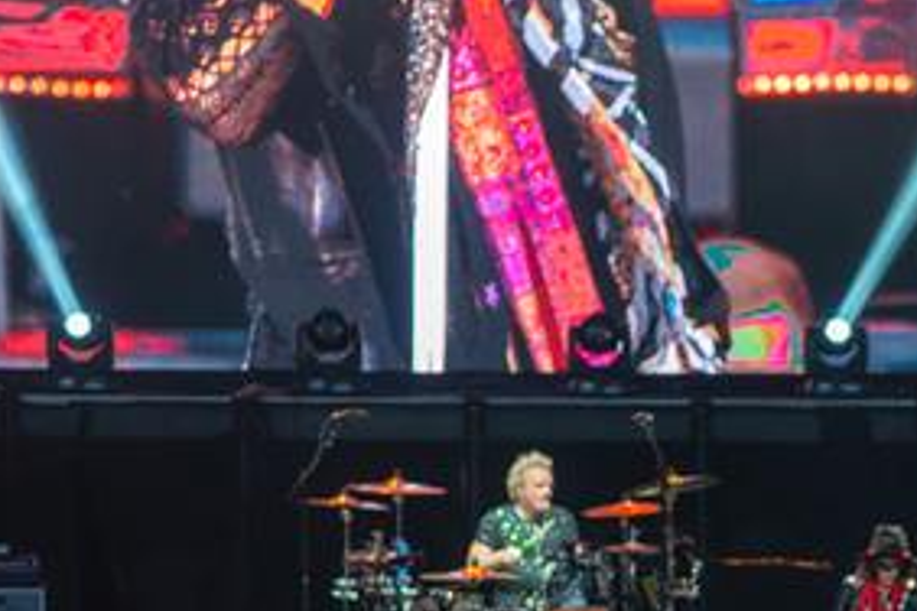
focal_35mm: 345
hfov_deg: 5.9
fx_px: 8787
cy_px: 749
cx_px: 1099
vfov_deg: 4.0
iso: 1250
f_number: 5
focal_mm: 135
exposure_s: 1/640
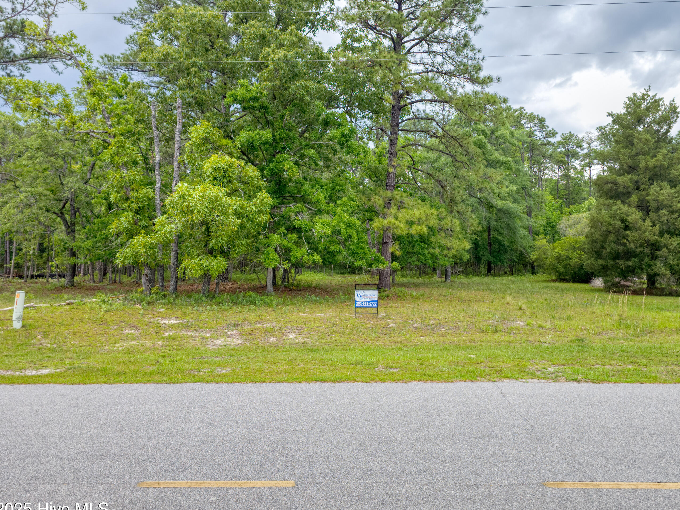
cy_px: 237
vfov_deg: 51.3
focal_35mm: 27
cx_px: 380
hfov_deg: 65.1
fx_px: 530
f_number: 1.7
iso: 10
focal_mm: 6.3
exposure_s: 1/250
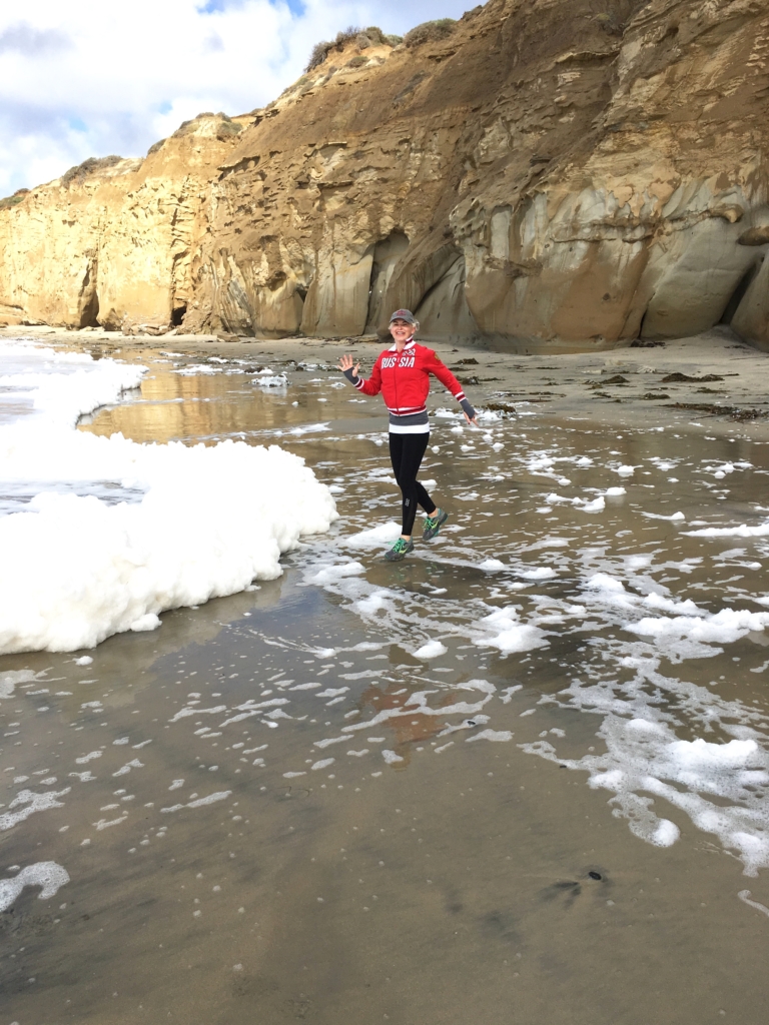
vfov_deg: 61.7
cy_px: 512
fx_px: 859
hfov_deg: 48.2
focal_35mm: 29
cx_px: 384
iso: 25
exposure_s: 1/1972
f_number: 2.2
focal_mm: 4.15
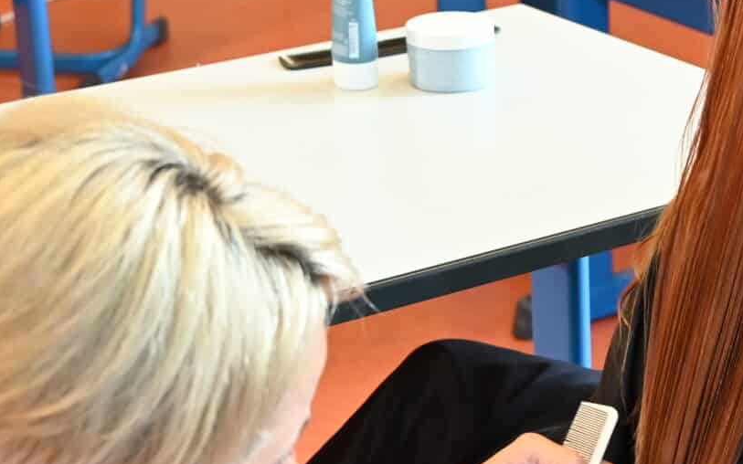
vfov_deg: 10.7
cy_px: 337
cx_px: 773
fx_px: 2470
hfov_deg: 16.7
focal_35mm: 122
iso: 1800
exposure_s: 1/125
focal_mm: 38
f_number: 5
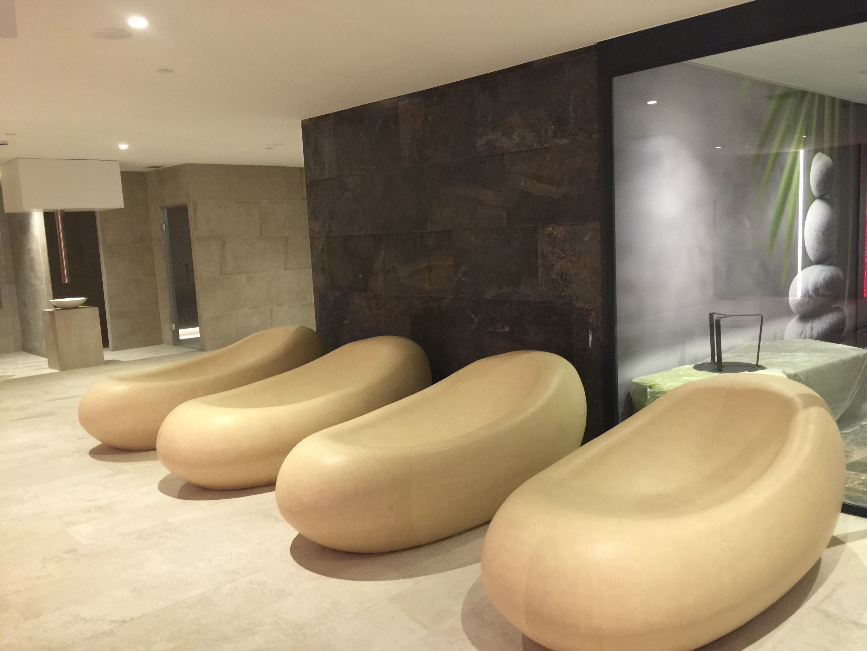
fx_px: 726
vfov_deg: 48.2
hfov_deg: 61.7
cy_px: 326
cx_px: 434
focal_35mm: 29
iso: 100
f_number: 2.2
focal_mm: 4.15
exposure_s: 1/10
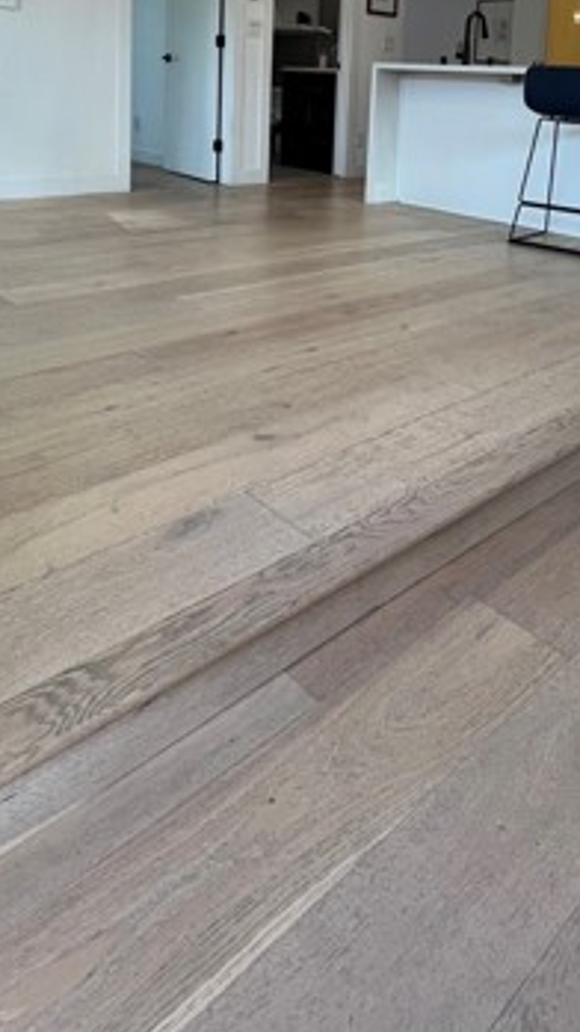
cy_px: 169
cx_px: 299
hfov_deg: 44.3
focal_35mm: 26
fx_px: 712
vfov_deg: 63.9
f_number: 1.8
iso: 100
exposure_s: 1/120
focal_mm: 1.57
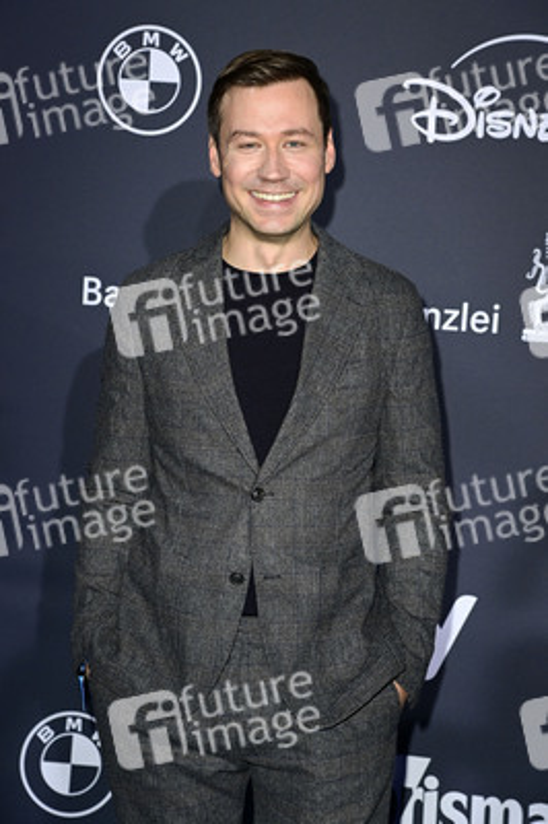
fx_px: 1784
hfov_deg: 17.5
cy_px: 412
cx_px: 274
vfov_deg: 26.0
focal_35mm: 78
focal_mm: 78
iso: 1000
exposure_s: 1/250
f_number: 5.6
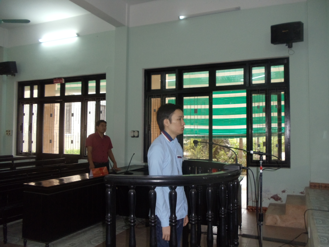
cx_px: 164
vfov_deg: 32.9
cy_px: 124
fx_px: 418
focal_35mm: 44
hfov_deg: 42.9
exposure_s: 1/30
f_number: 3.5
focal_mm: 6
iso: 400
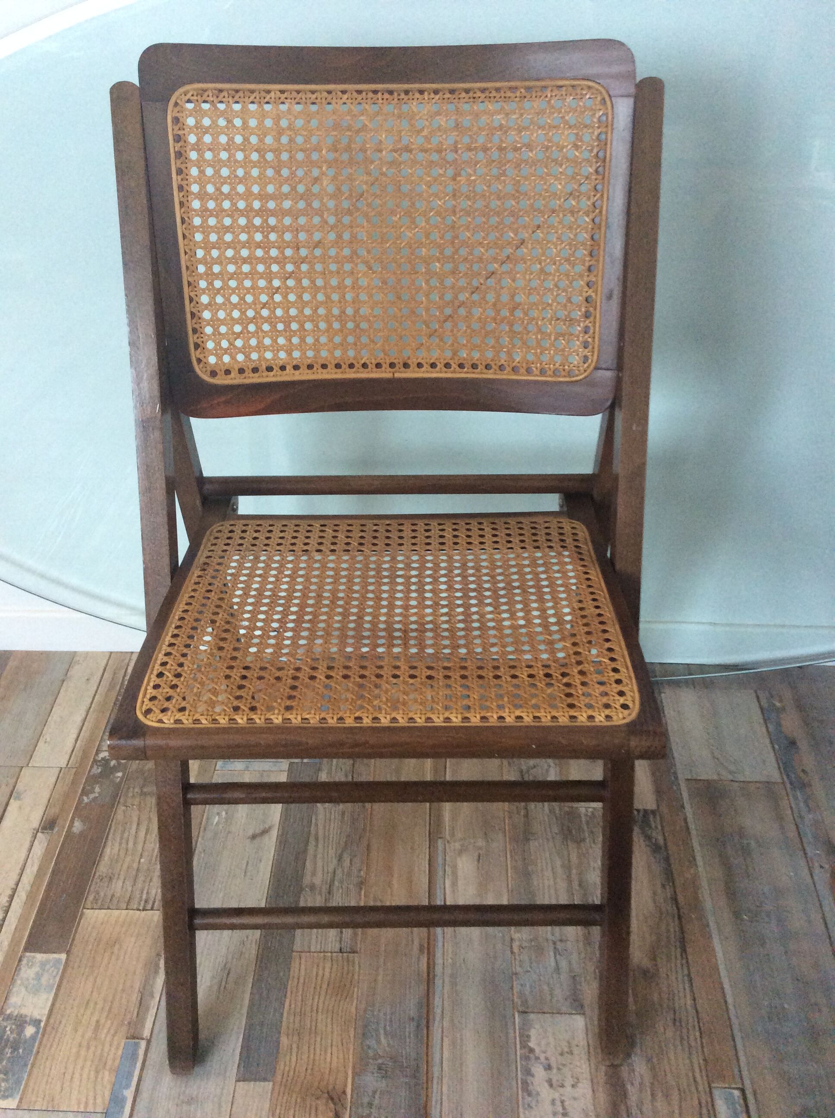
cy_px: 559
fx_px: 1032
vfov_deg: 56.9
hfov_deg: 44.1
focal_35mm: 32
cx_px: 418
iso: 160
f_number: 2.4
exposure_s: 1/25
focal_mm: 3.3
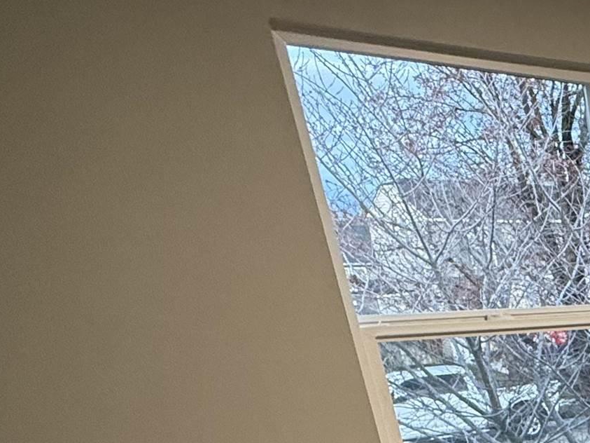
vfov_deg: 24.4
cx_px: 981
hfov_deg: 24.2
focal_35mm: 51
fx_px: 869
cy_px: 600
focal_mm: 2.22
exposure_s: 1/120
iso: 250
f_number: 2.2
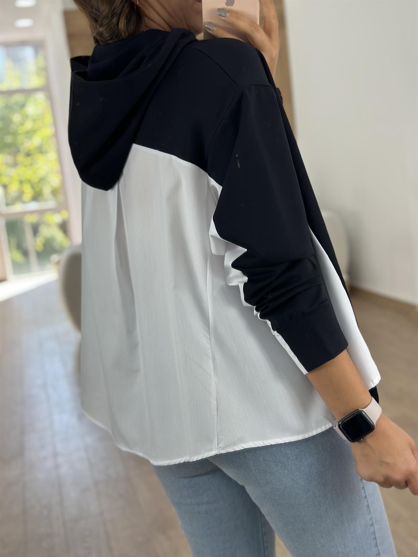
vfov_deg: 39.7
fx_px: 773
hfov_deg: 30.3
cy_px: 278
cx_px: 209
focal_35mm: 48
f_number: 1.78
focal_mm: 6.86
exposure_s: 1/383
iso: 80
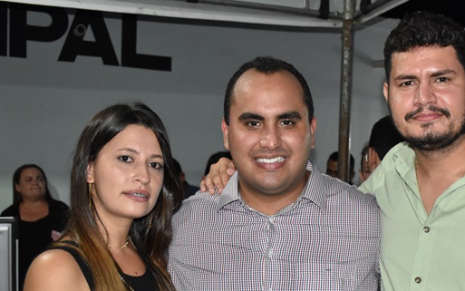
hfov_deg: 36.7
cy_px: 216
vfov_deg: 23.4
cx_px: 304
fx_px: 695
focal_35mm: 55
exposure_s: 1/160
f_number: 4.5
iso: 2500
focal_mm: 23
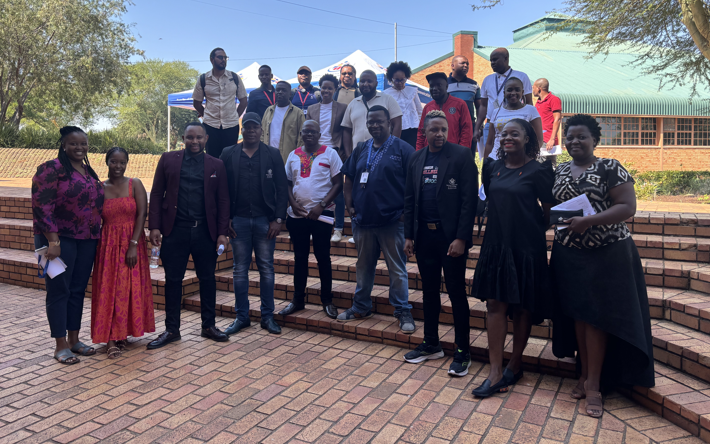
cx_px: 351
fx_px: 542
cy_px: 176
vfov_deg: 44.3
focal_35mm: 28
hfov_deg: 66.5
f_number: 1.6
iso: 50
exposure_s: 1/697
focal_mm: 5.96
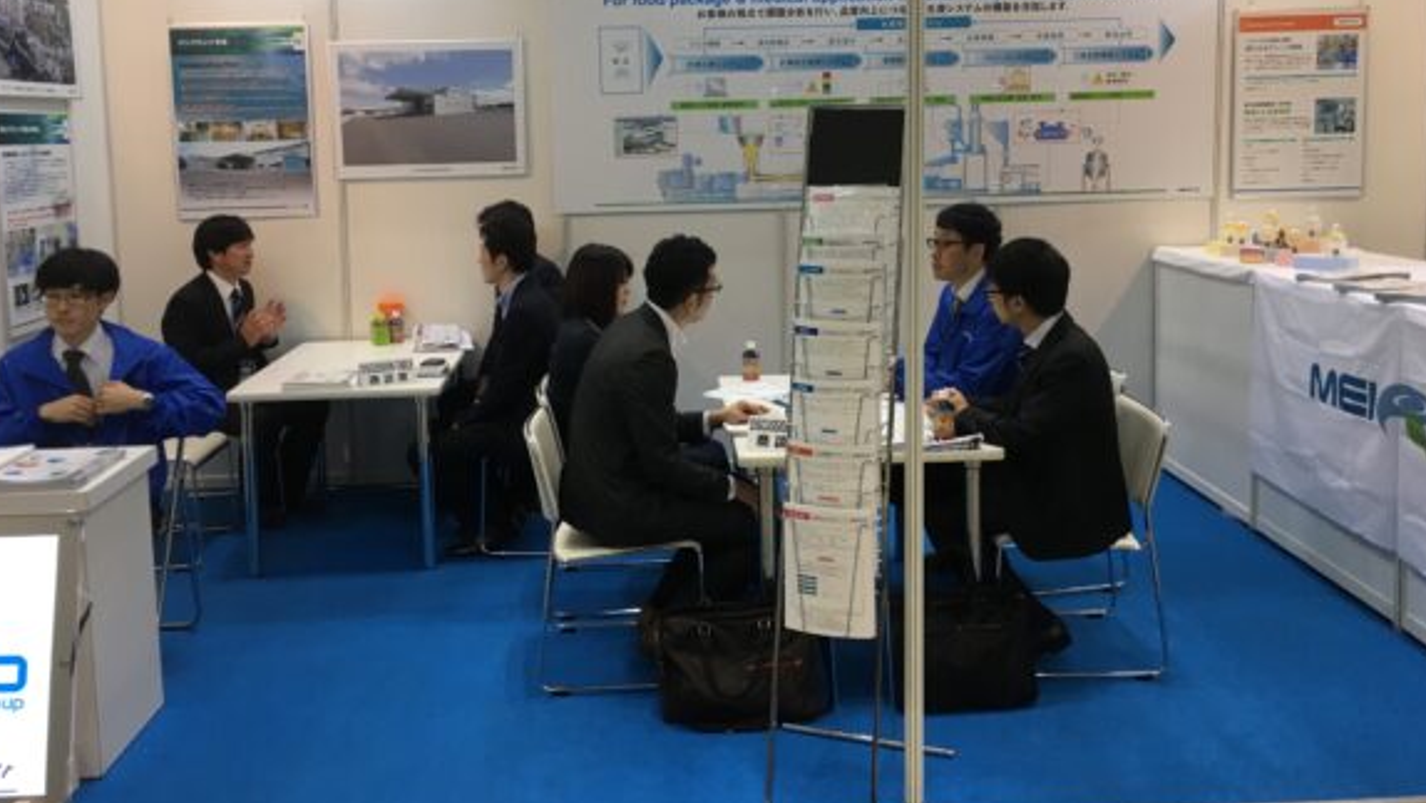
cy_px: 266
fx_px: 1248
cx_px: 713
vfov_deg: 35.3
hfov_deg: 59.5
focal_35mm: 33
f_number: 2.2
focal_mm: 4.15
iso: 40
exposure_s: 1/33
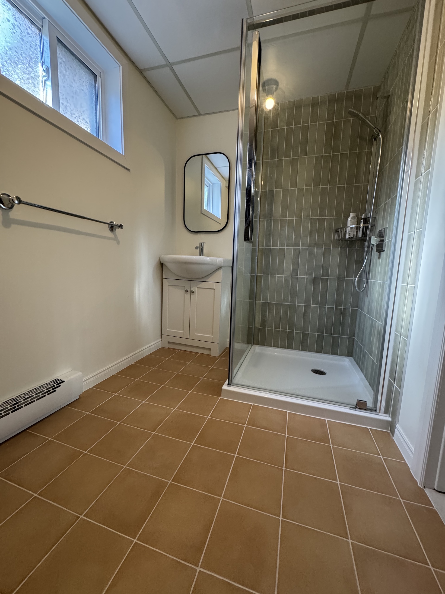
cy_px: 297
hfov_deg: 85.7
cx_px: 222
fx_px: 240
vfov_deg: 102.1
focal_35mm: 14
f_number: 2.2
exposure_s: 1/60
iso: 400
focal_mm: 2.22
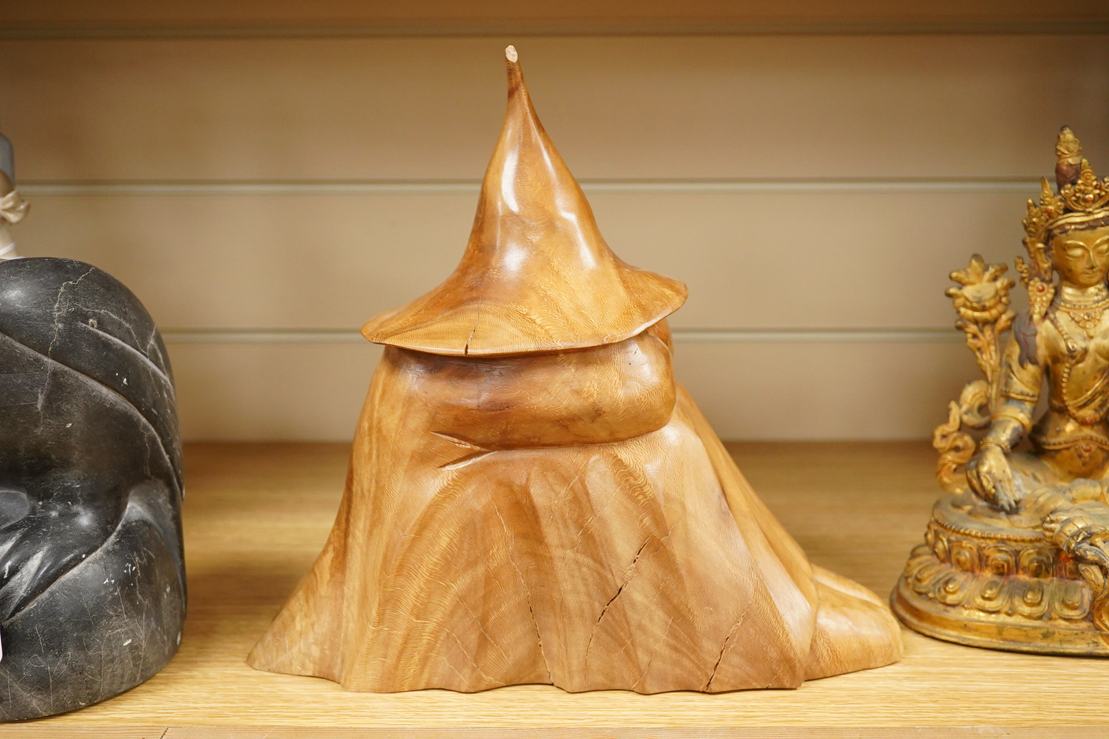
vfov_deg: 29.9
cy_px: 370
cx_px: 554
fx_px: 1386
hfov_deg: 43.6
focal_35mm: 45
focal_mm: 30
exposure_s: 1/160
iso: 2500
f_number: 4.5
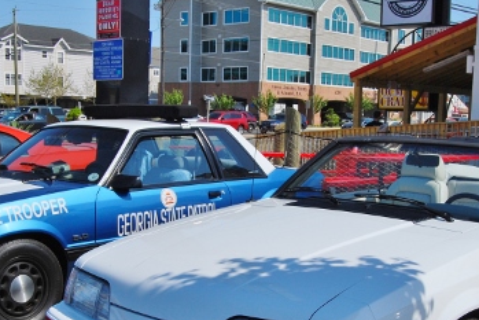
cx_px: 235
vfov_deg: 24.5
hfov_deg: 36.2
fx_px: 732
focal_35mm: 55
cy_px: 214
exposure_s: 1/500
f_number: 11
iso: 200
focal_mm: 20
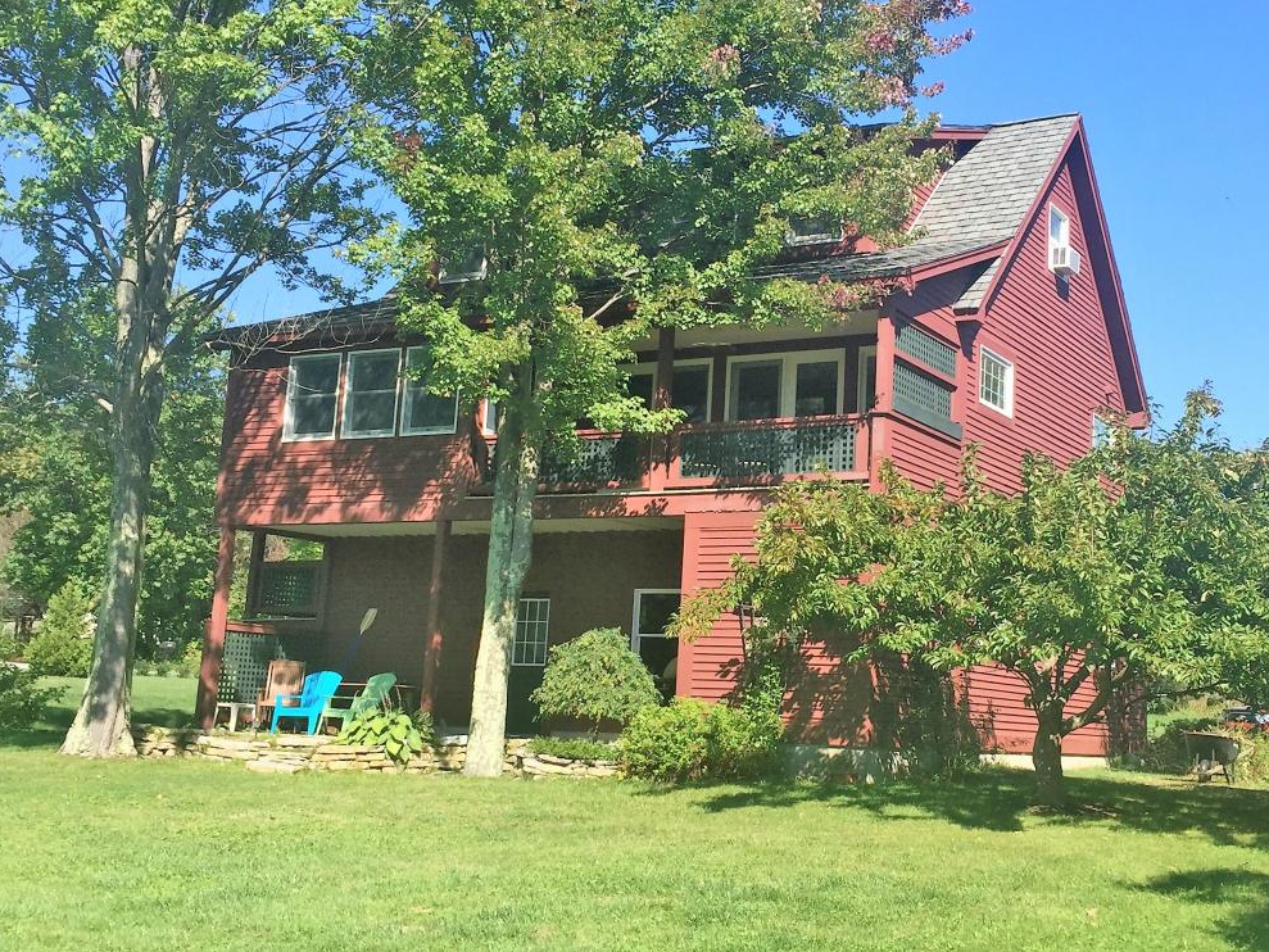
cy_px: 465
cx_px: 643
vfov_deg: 46.8
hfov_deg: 60.0
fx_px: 1100
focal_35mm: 30
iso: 32
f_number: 2.2
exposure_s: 1/1041
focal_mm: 4.15
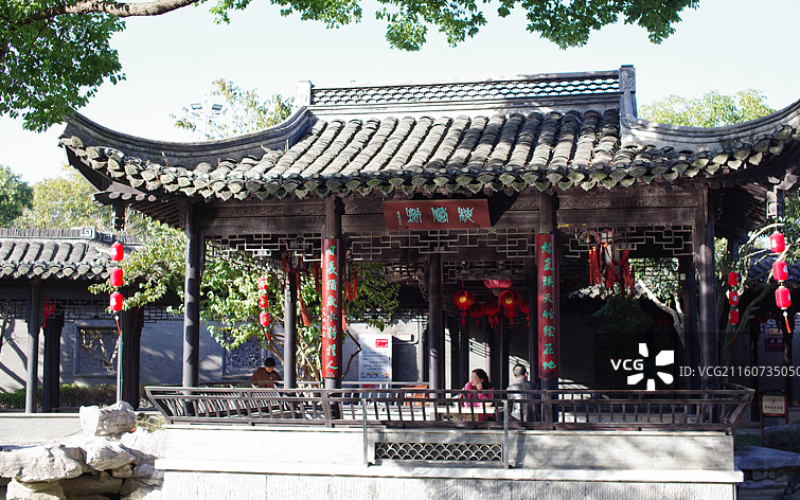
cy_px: 235
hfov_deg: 37.5
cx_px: 407
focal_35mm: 54
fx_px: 1177
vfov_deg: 24.0
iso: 200
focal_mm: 50
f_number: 4
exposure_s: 1/200
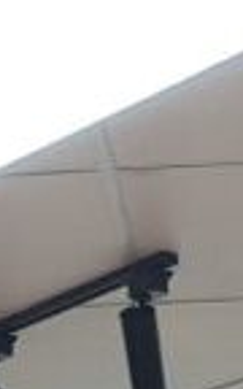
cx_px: 135
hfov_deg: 6.8
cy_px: 1334
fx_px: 2034
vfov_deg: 8.3
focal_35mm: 192
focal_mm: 4.25
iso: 80
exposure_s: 1/121
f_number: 1.8
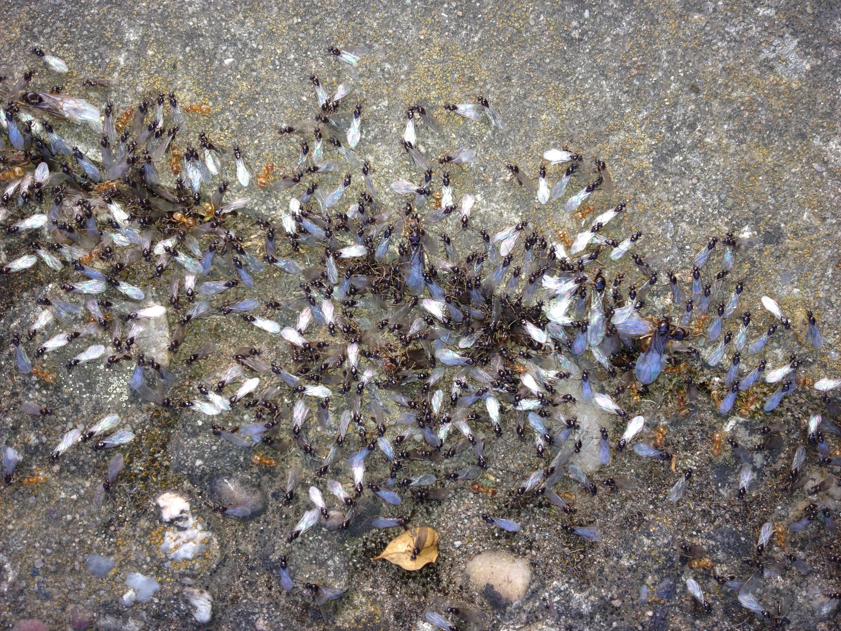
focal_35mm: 35
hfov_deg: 52.6
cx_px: 420
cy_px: 316
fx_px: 850
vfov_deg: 40.7
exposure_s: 1/131
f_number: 2.4
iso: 64
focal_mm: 4.28
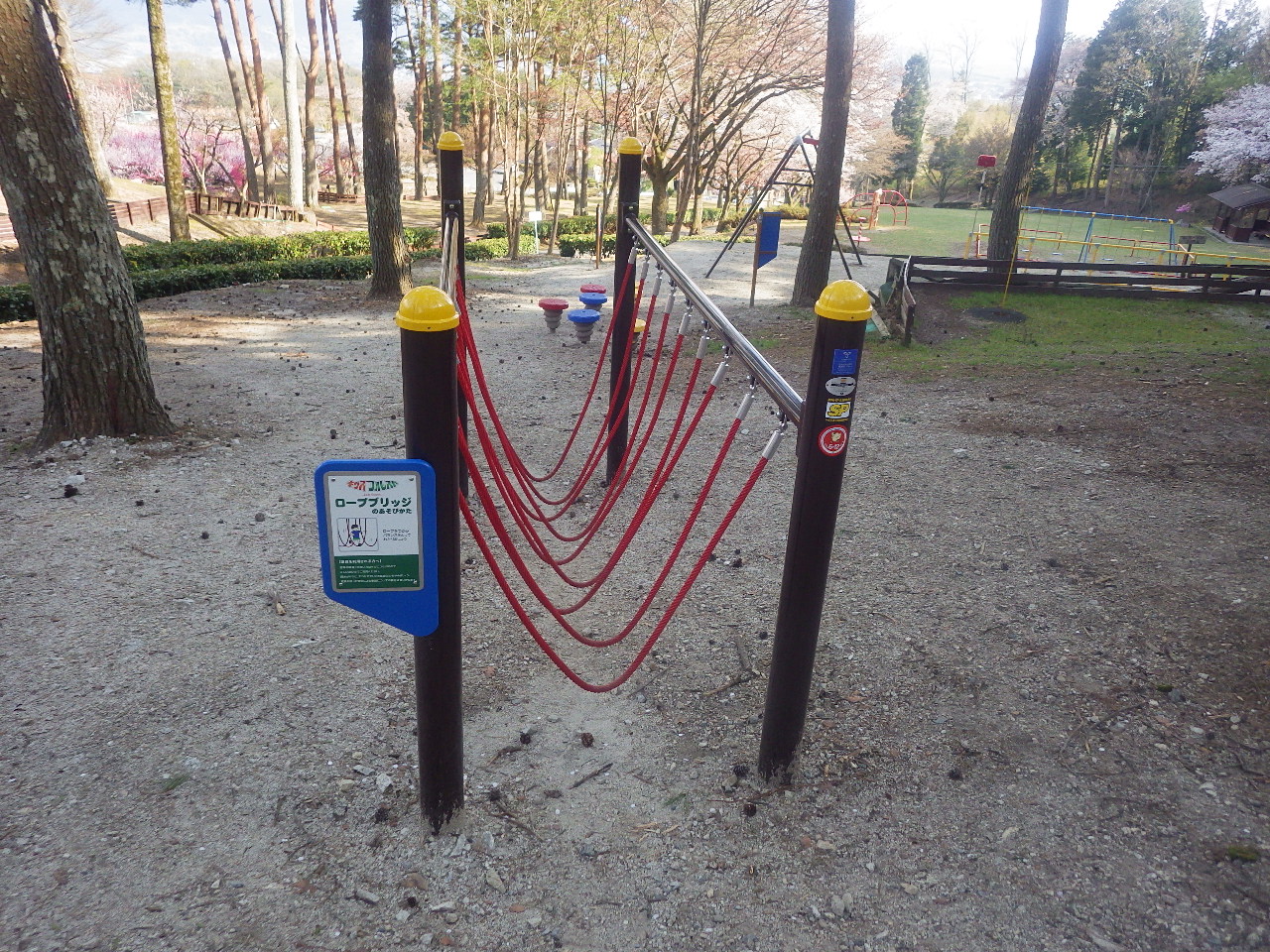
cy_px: 476
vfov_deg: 54.9
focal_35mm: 25
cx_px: 635
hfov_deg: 69.4
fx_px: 917
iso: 250
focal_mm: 4.5
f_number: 2.8
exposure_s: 1/400
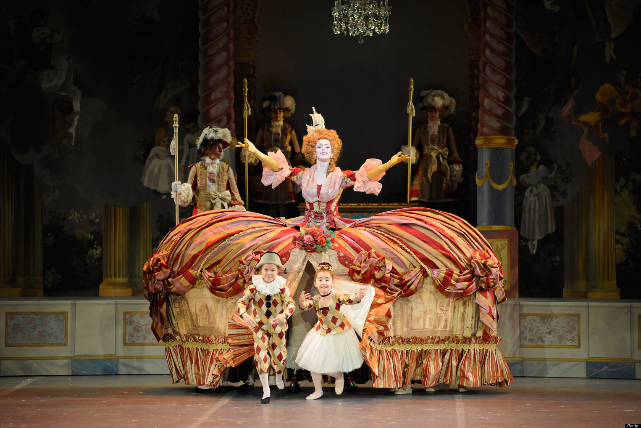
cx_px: 319
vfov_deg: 8.0
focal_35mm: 171
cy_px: 214
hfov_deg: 12.0
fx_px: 3044
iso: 2000
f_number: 2.8
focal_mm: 170
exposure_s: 1/500
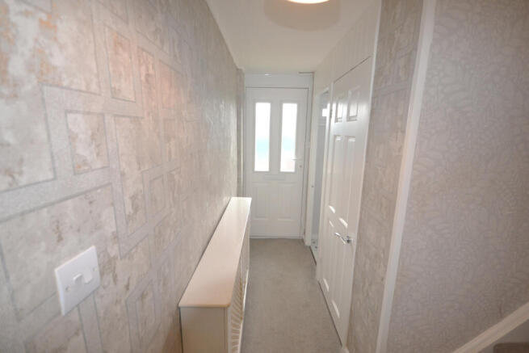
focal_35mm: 15
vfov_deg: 77.4
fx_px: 220
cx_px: 264
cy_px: 176
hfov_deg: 100.4
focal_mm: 10
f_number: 4
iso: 900
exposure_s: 1/60
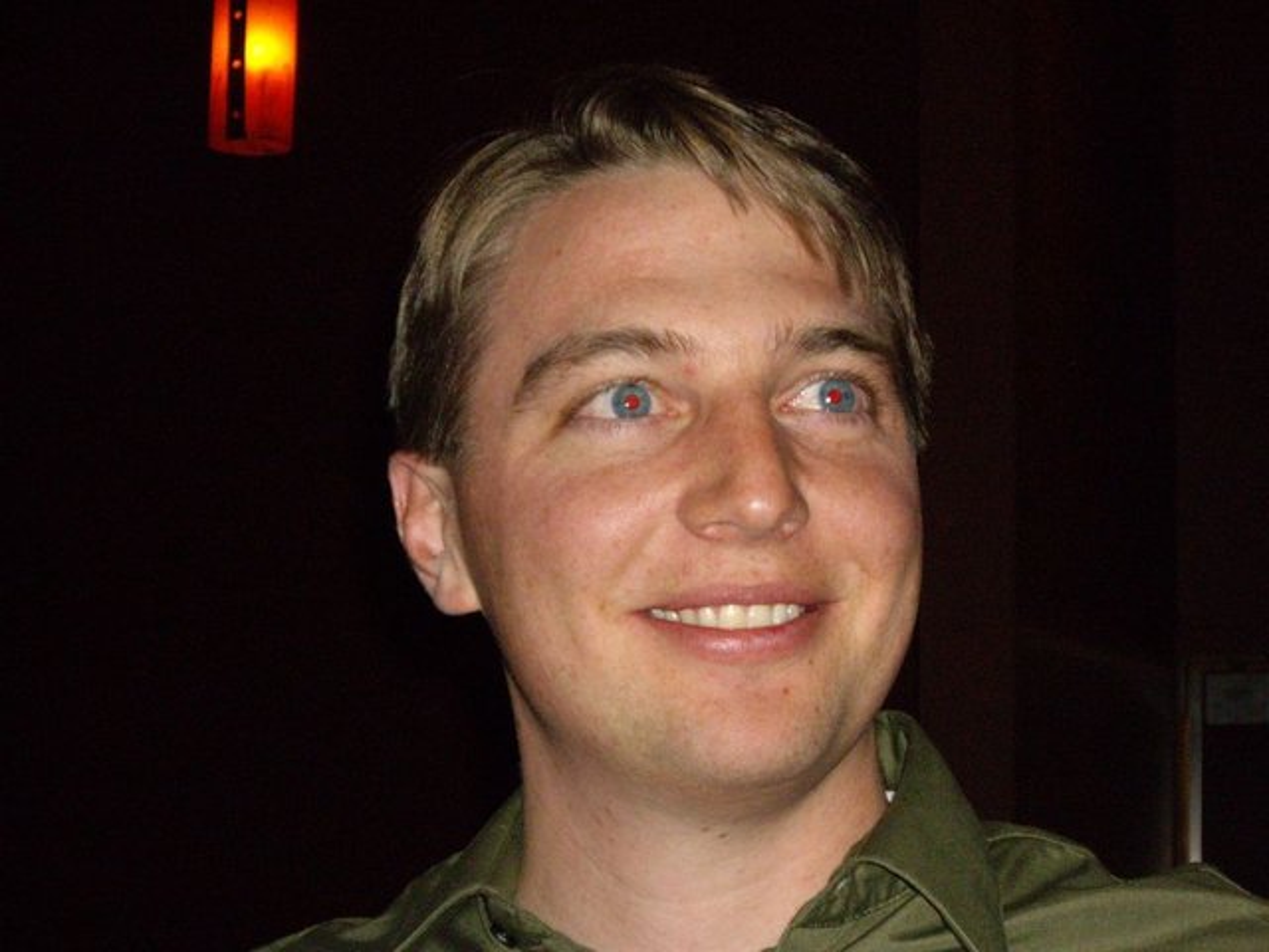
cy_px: 476
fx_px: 4179
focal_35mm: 114
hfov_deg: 17.3
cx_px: 634
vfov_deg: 13.0
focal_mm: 18.6
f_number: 5.2
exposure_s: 1/125
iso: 400
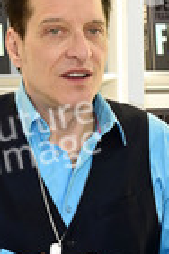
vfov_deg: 10.3
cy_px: 234
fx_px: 1401
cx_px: 61
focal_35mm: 199
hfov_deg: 6.9
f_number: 5
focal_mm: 70
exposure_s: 1/200
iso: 1600
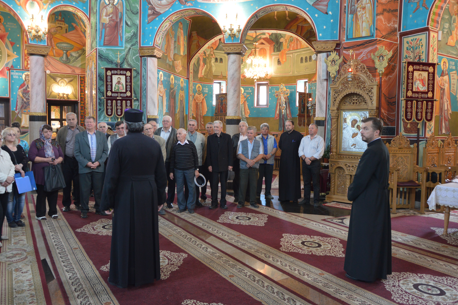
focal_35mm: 28
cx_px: 232
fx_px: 356
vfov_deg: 46.4
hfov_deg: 65.5
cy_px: 154
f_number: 3.5
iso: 800
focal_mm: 18
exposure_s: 1/10
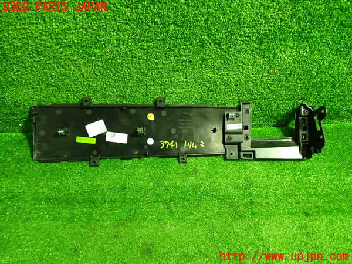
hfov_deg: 60.0
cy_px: 132
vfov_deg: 46.8
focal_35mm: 30
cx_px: 176
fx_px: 305
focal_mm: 5.4
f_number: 2.3
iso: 500
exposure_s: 1/30
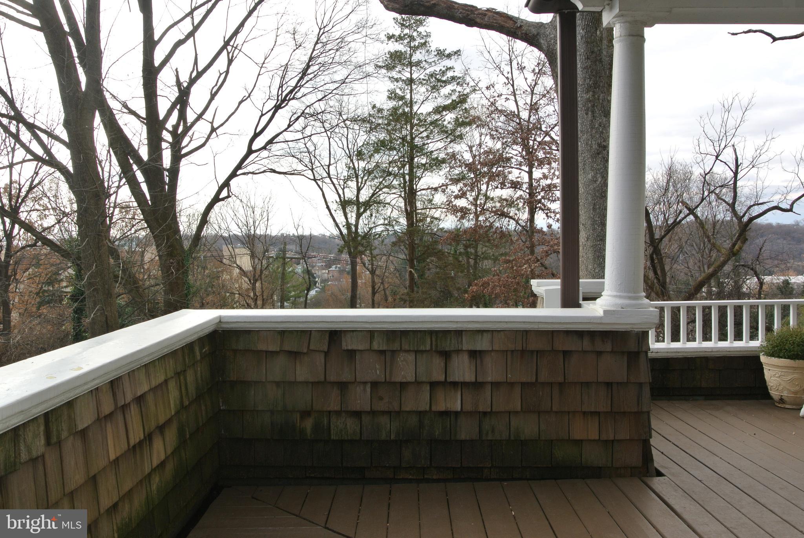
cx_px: 402
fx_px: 693
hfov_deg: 60.2
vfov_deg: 42.4
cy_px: 269
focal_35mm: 31
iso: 100
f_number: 9
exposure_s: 1/60
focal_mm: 11.8
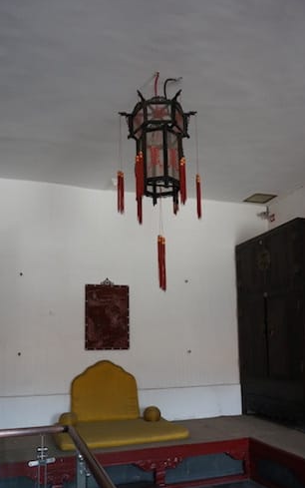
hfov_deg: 41.9
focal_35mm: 30
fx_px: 399
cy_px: 296
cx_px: 151
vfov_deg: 62.2
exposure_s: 1/60
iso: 800
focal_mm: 16
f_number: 4
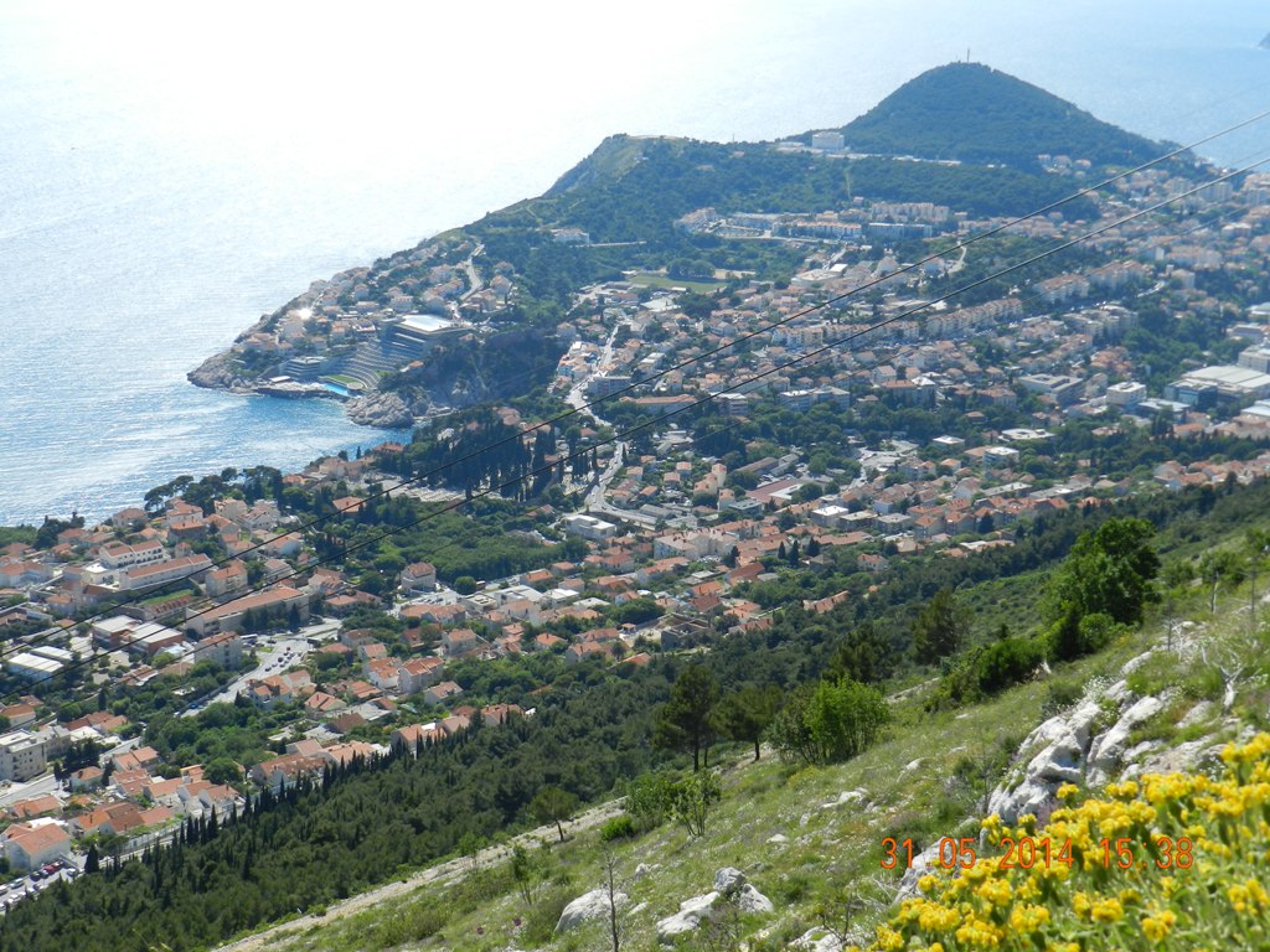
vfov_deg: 27.5
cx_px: 635
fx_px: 1944
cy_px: 476
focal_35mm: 53
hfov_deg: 36.2
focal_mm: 9.4
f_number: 4.4
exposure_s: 1/1000
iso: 160
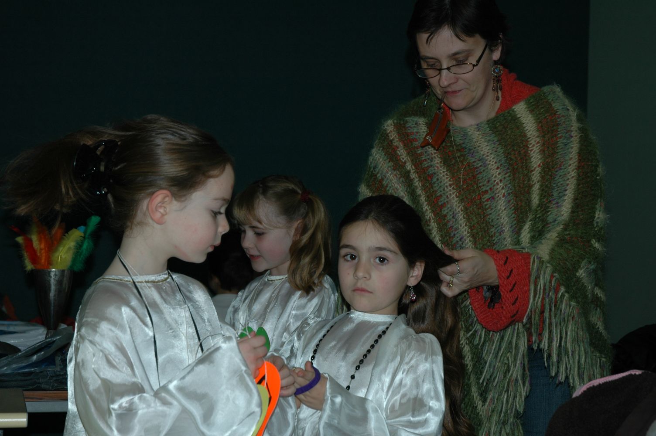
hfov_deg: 29.3
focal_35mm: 69
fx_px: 1256
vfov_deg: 19.7
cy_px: 218
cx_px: 328
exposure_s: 1/60
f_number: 4.5
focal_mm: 46
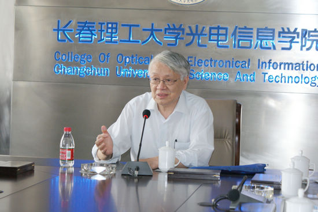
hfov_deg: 19.4
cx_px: 159
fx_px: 928
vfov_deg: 13.1
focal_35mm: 105
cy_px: 106
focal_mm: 70
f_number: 5.6
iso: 800
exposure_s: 1/80
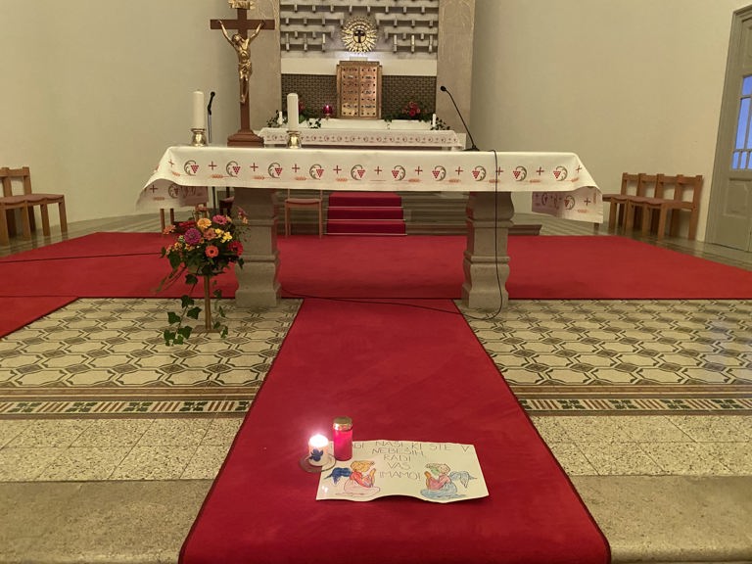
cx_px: 376
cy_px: 282
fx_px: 565
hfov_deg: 67.3
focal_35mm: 26
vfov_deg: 53.1
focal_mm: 4.25
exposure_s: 1/25
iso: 500
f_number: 1.8
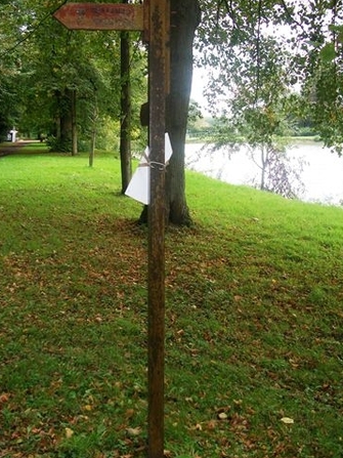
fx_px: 568
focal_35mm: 43
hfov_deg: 33.5
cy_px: 195
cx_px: 149
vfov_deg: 43.7
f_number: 2.9
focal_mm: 5.7
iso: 80
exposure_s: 1/125
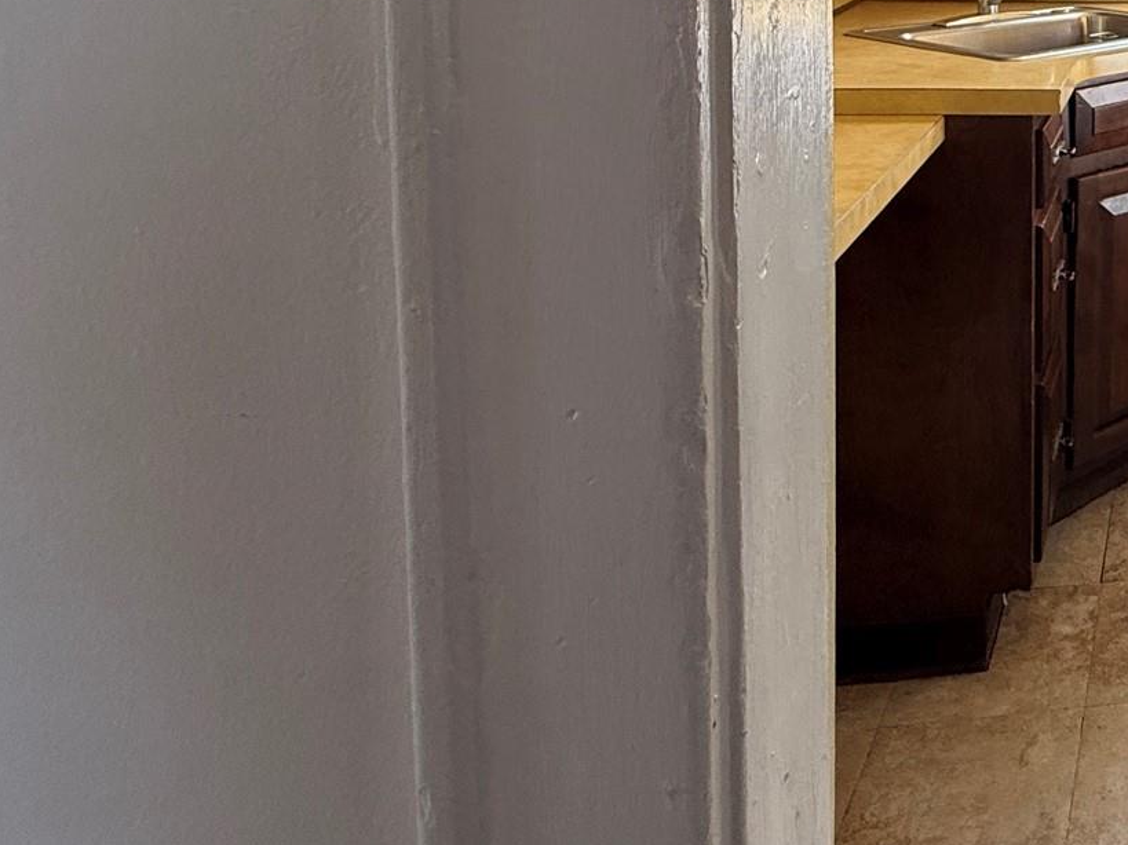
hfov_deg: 39.1
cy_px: -21
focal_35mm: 35
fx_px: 1140
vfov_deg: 36.2
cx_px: 1339
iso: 160
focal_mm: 2.22
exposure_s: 1/121
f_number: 2.2
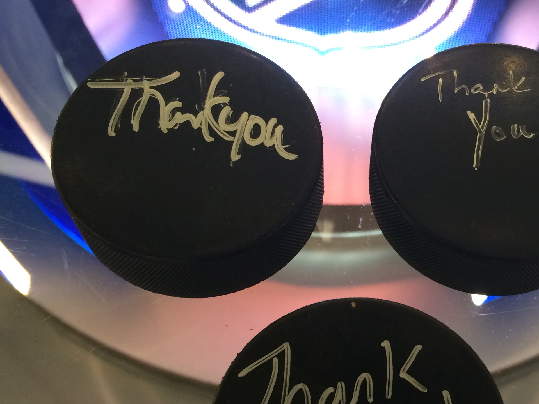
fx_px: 794
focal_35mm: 51
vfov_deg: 28.1
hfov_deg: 36.9
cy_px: 311
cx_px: 379
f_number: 2.2
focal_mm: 4.12
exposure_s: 1/30
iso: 125
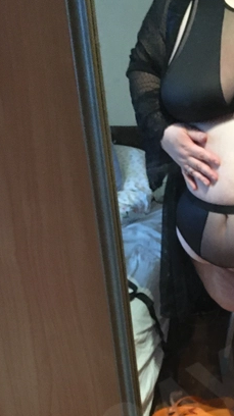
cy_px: 356
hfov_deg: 18.8
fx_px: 685
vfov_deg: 32.5
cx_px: 238
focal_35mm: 62
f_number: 2.2
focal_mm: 4.15
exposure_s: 1/17
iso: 500
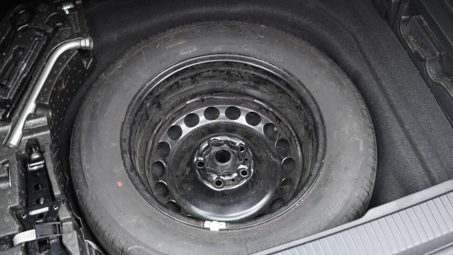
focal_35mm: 38
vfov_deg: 31.1
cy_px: 148
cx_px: 226
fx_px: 456
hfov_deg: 52.8
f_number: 2.8
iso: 640
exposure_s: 1/40
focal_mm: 24
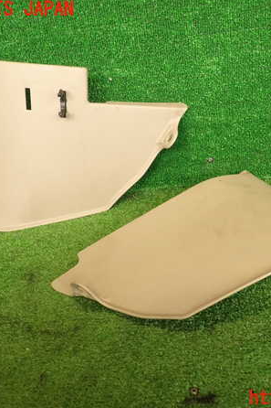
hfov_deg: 37.4
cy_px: 204
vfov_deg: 54.5
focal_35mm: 35
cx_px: 182
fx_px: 395
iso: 160
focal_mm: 4.5
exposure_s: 1/60
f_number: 2
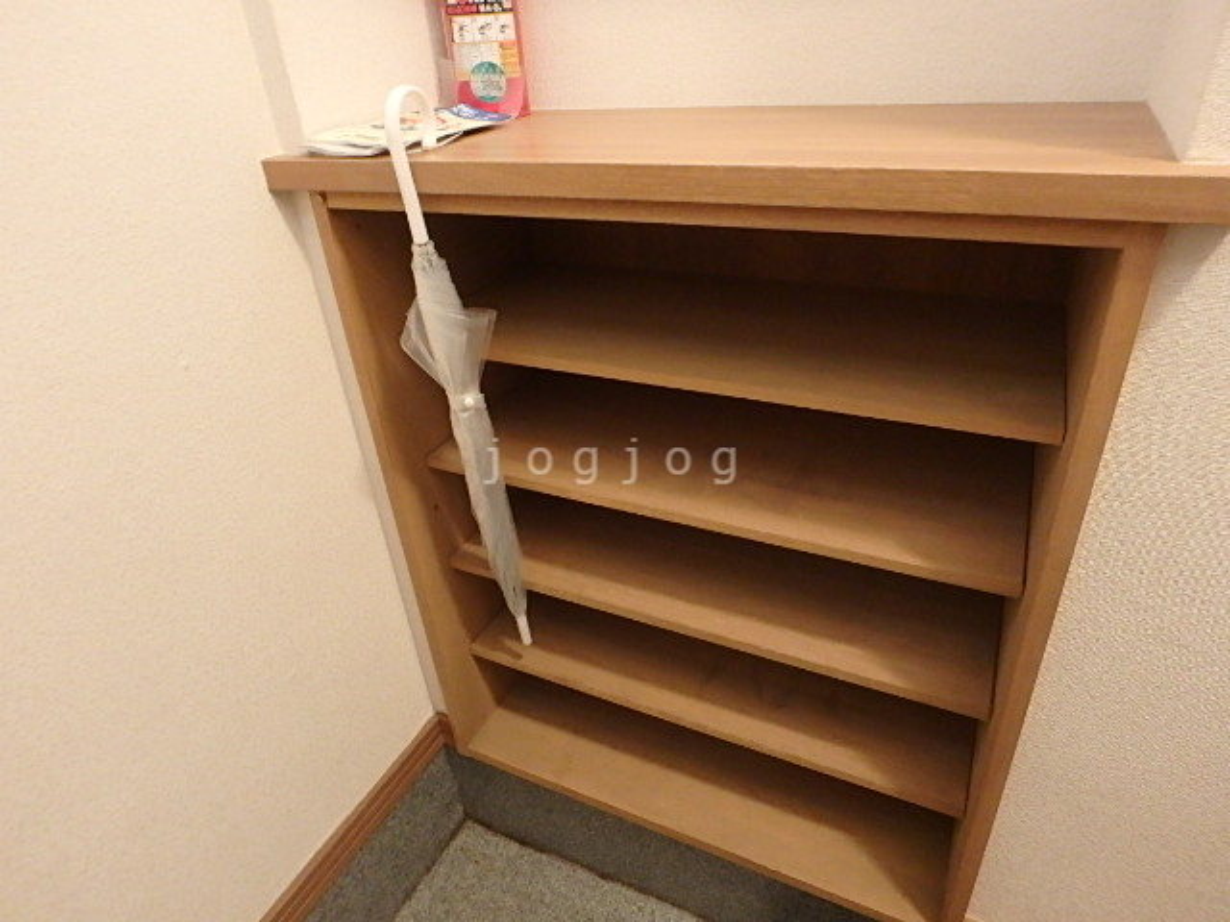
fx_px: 746
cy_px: 461
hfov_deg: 79.0
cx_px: 615
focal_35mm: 21
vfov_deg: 63.4
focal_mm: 3.7
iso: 800
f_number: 3.5
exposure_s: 1/15
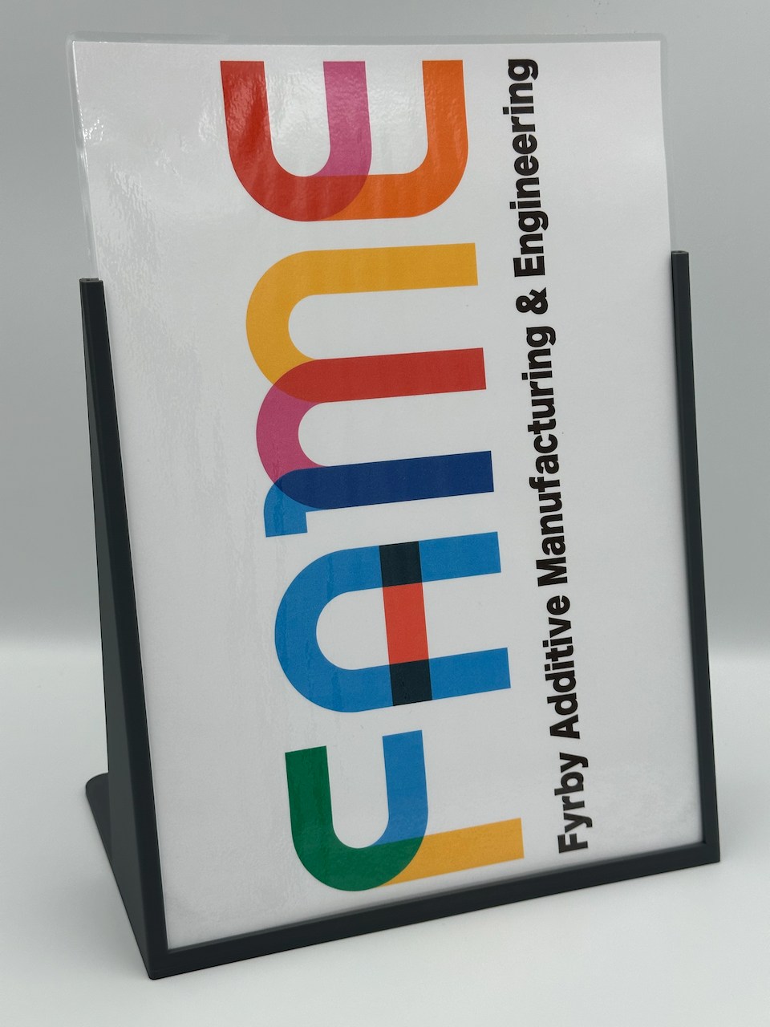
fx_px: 1424
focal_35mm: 48
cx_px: 385
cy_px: 514
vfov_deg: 39.7
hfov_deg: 30.3
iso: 64
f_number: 1.78
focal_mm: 6.86
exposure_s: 1/1062
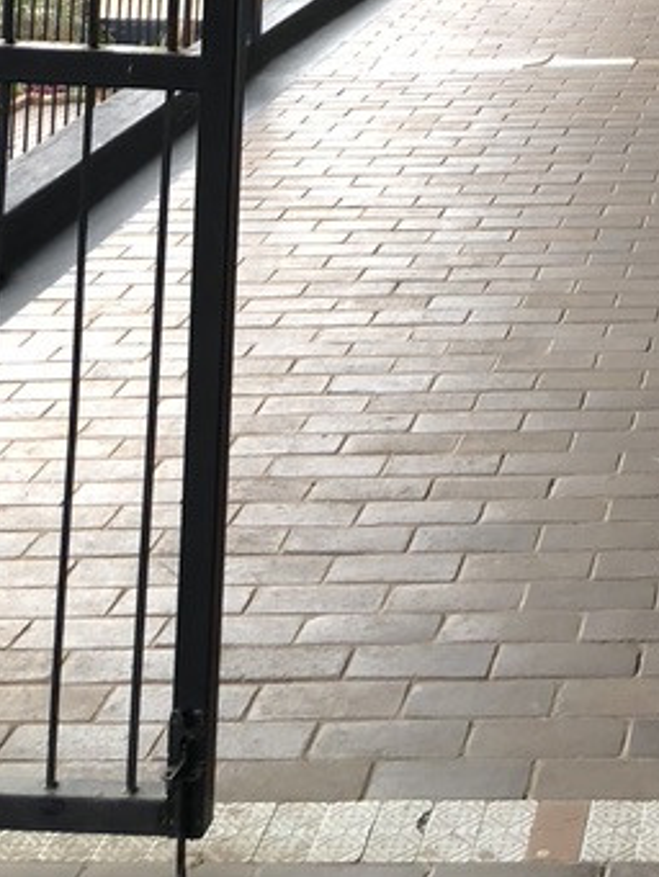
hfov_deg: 16.9
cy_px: -424
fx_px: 2131
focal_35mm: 84
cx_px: 754
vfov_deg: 20.2
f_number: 1.8
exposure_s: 1/107
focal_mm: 4
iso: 20
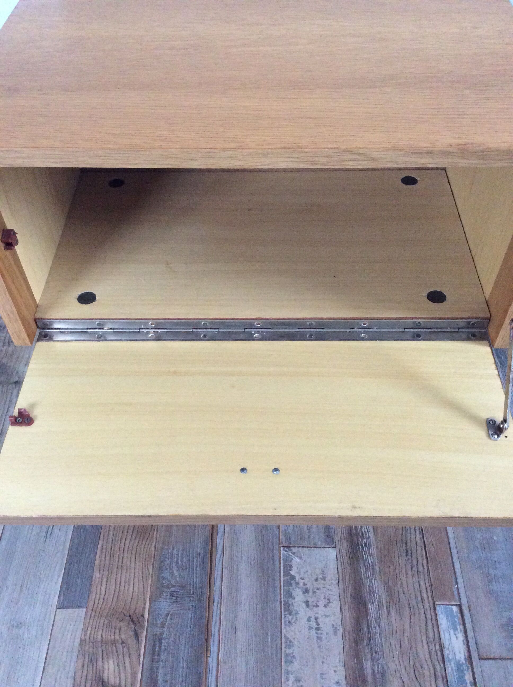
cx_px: 256
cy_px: 344
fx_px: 634
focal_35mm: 32
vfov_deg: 56.9
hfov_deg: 44.1
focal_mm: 3.3
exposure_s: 1/25
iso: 320
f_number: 2.4
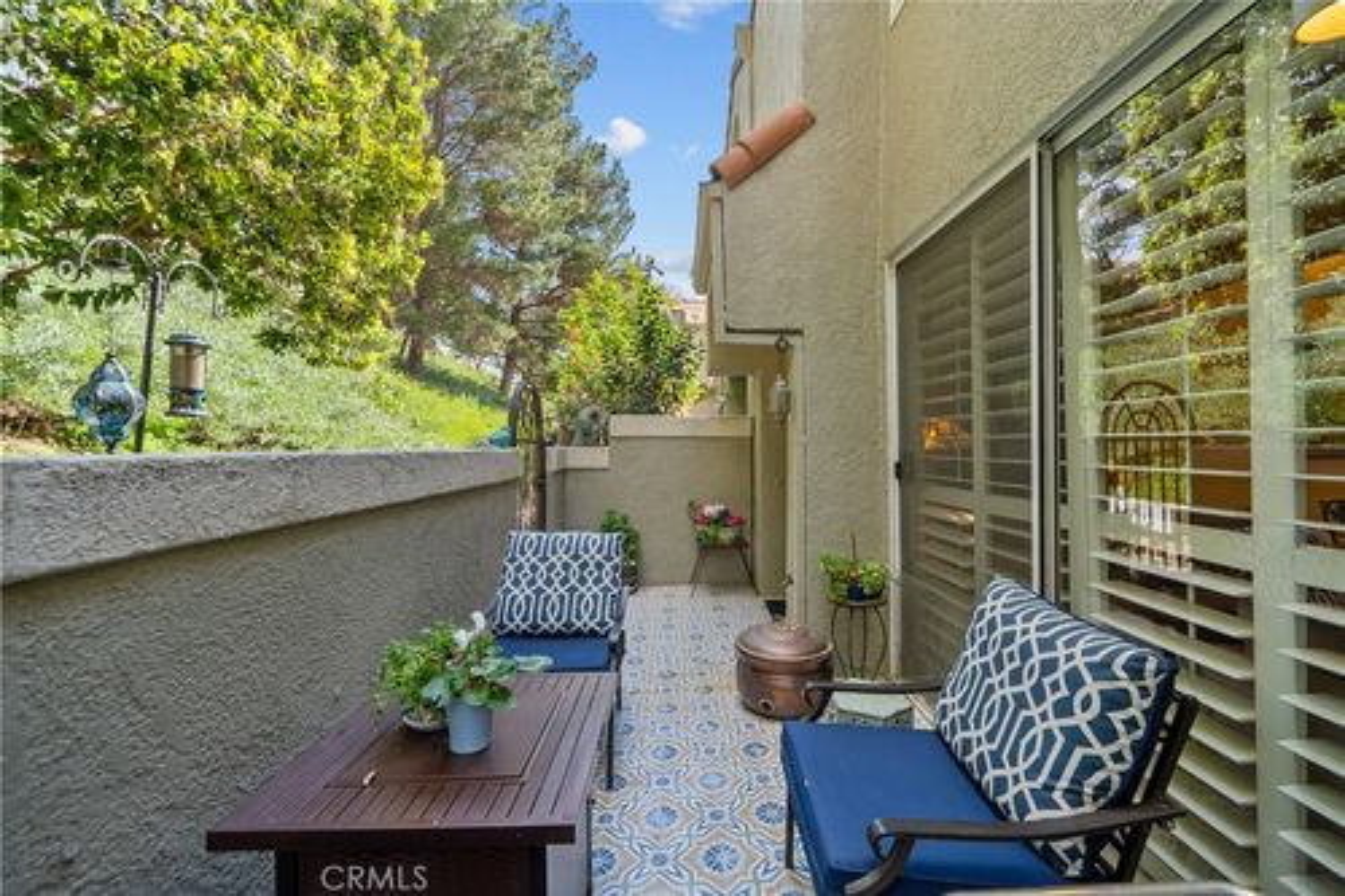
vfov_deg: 81.2
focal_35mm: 14
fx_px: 523
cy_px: 448
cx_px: 672
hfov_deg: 104.3
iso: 125
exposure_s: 1/25
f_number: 9
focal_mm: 14
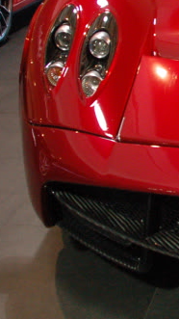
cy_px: 60
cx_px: 332
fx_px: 819
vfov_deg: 21.7
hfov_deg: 11.5
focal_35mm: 97
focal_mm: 20
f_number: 3.8
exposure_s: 1/30
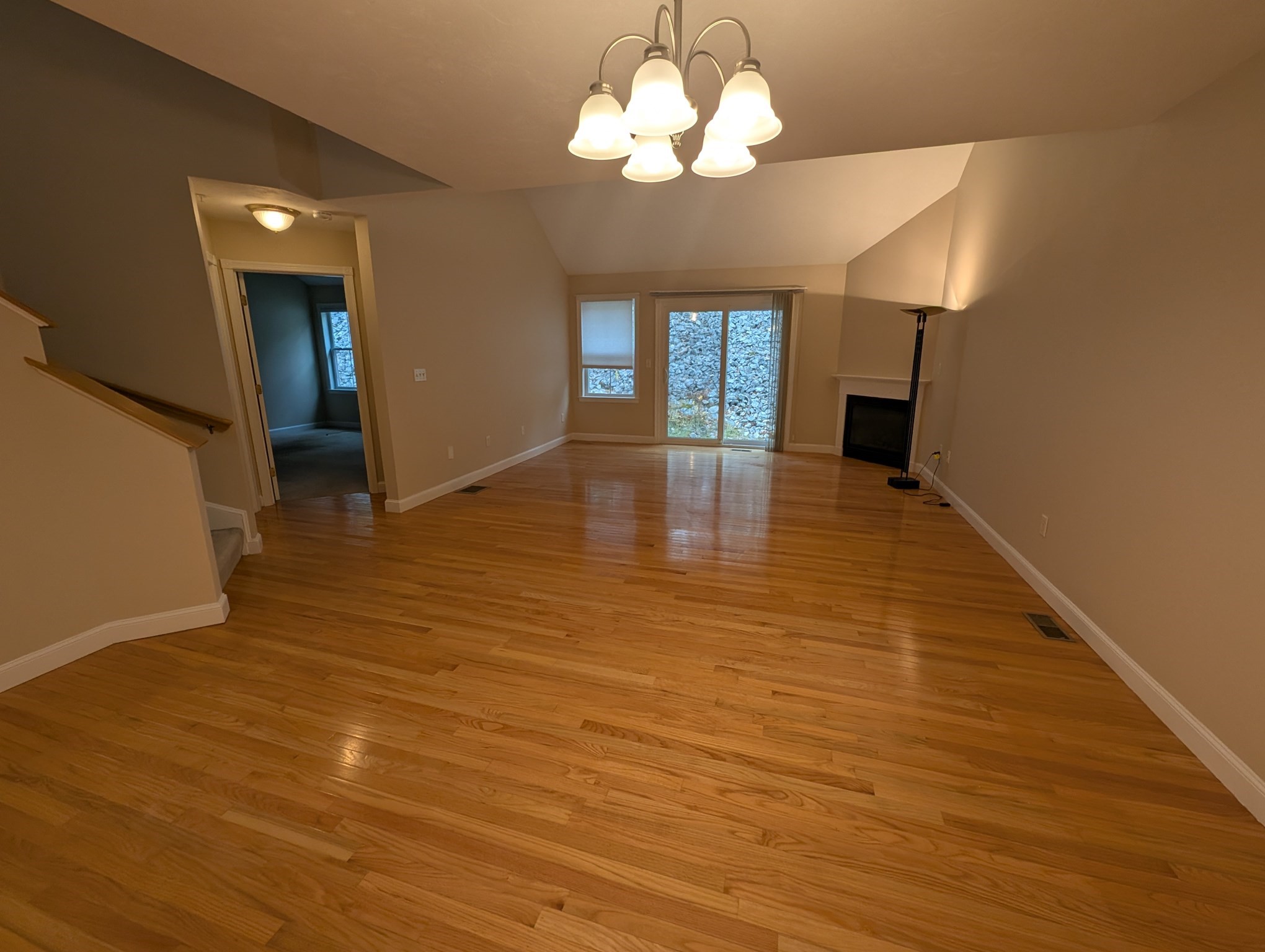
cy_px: 476
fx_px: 476
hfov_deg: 106.1
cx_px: 632
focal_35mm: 13
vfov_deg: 90.1
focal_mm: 1.95
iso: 81
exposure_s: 1/120
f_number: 2.2
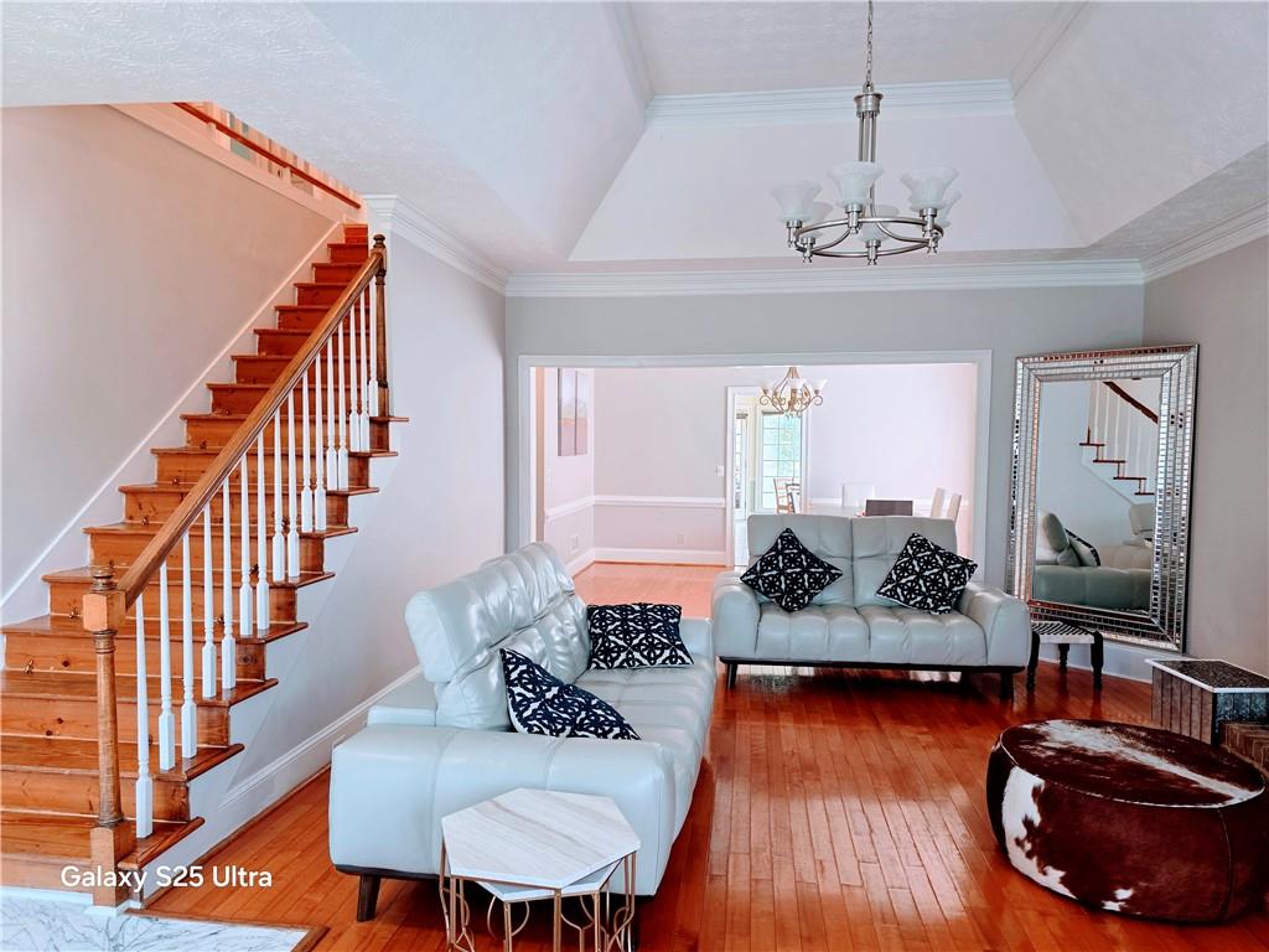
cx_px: 634
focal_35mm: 23
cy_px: 476
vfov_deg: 58.9
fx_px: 843
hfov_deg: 73.9
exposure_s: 1/120
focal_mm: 6.3
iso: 125
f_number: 1.7
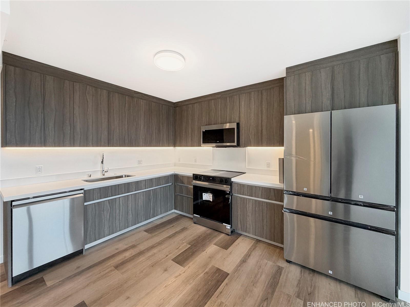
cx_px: 205
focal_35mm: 14
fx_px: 166
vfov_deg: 85.7
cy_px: 154
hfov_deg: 102.1
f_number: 2.2
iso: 250
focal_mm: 2.22
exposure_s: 1/120
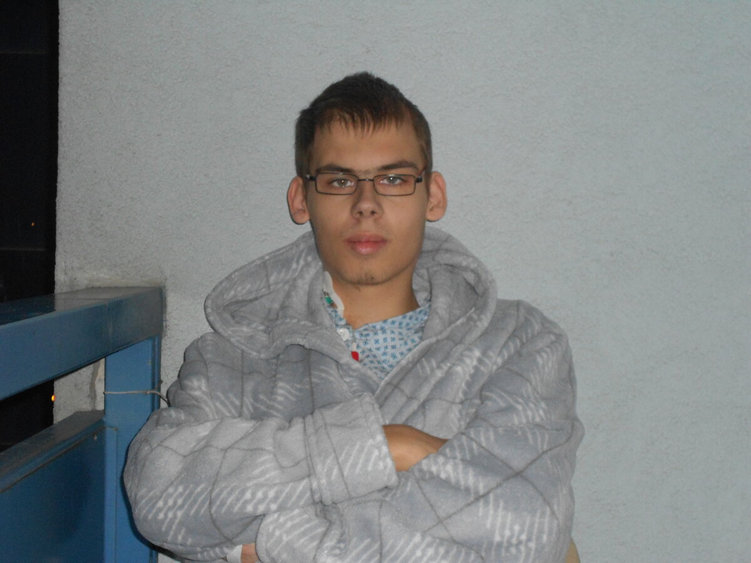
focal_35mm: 66
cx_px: 376
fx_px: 1432
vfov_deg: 22.3
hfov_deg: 29.4
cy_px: 282
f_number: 5.3
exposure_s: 1/60
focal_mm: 11.8
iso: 320
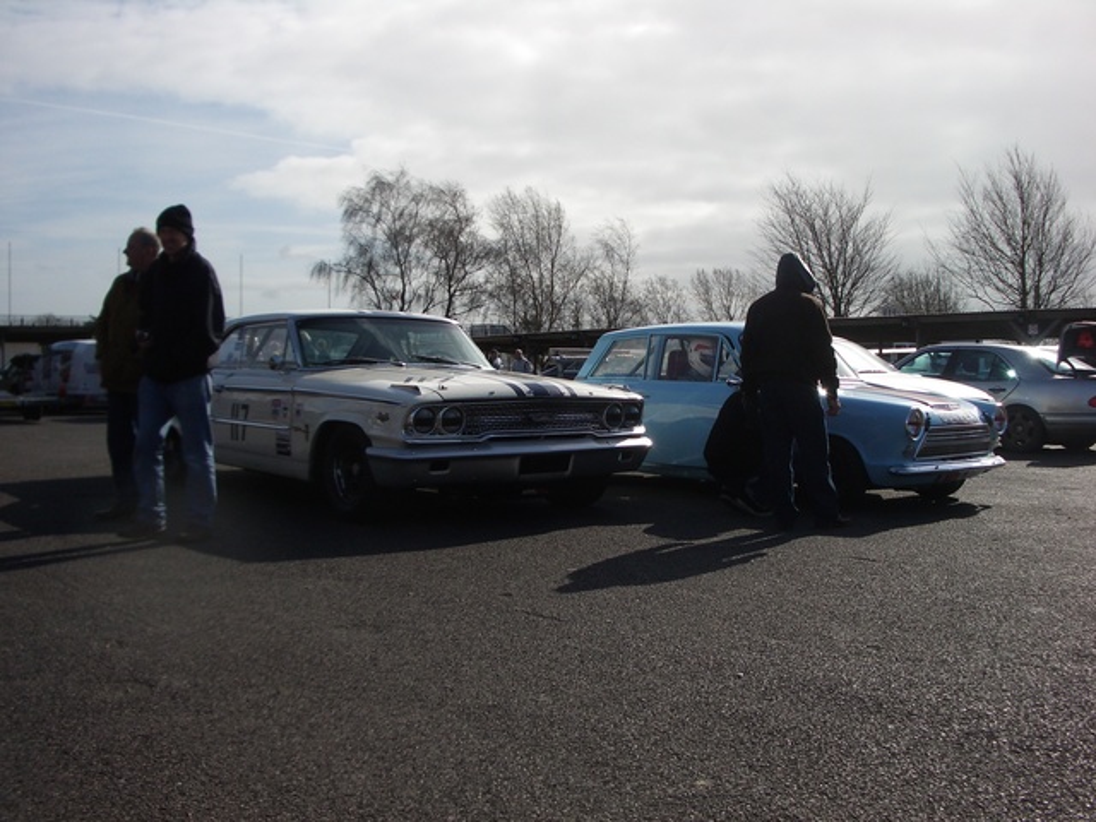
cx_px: 548
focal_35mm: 35
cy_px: 411
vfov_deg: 40.7
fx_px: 1108
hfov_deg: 52.6
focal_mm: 5.8
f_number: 4.3
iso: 80
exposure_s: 1/1000
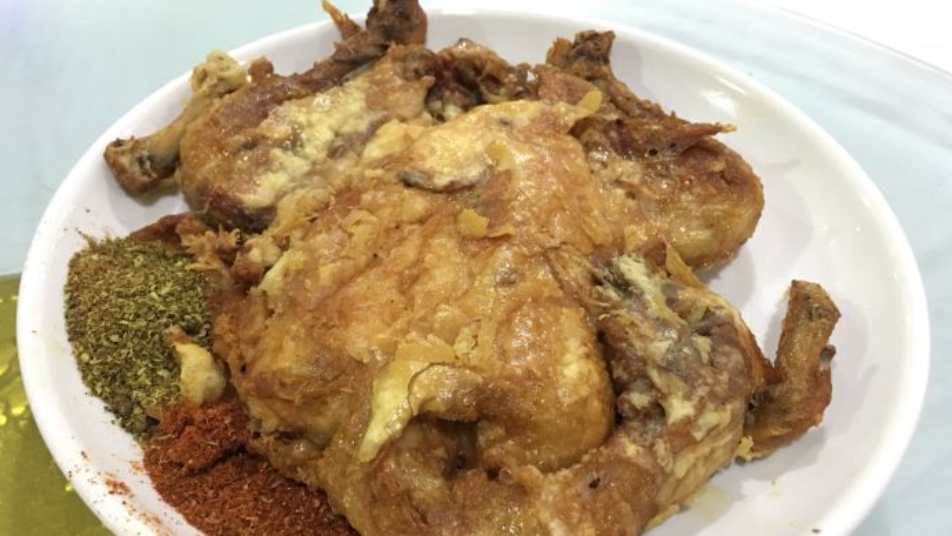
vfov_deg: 36.7
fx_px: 808
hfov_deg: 61.0
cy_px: 279
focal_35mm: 32
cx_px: 477
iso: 160
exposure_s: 1/4
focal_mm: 4.15
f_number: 2.2
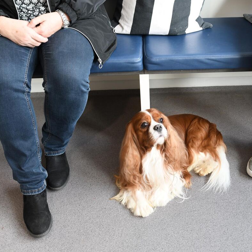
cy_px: 126
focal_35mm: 39
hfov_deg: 42.6
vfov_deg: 42.8
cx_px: 151
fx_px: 321
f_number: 3.5
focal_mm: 20
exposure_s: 1/20
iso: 400
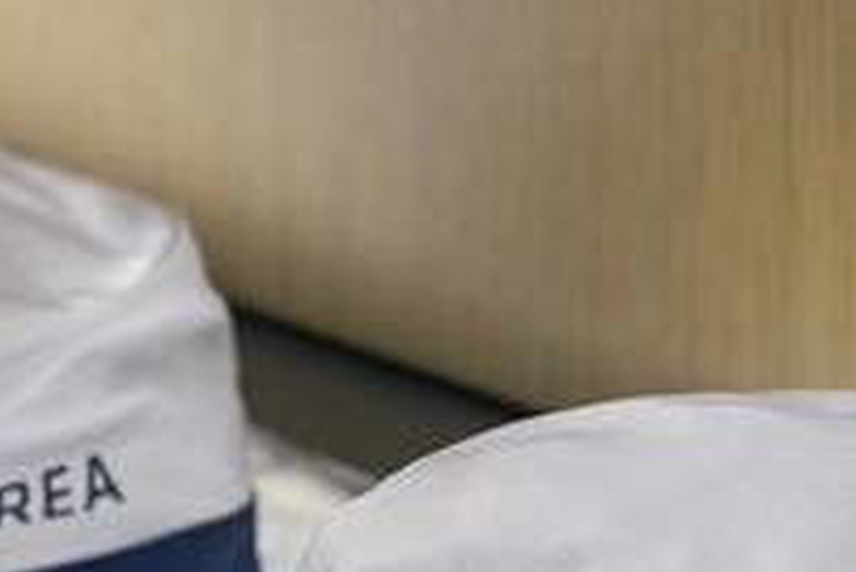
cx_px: 347
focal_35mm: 312
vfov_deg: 4.4
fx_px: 7424
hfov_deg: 6.6
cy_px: 559
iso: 1250
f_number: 6.3
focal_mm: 105
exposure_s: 1/160
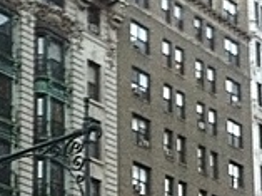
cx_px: 154
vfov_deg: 10.1
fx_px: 1080
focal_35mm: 143
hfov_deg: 13.8
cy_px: 280
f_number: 2.8
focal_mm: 3.85
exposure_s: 1/15
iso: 640
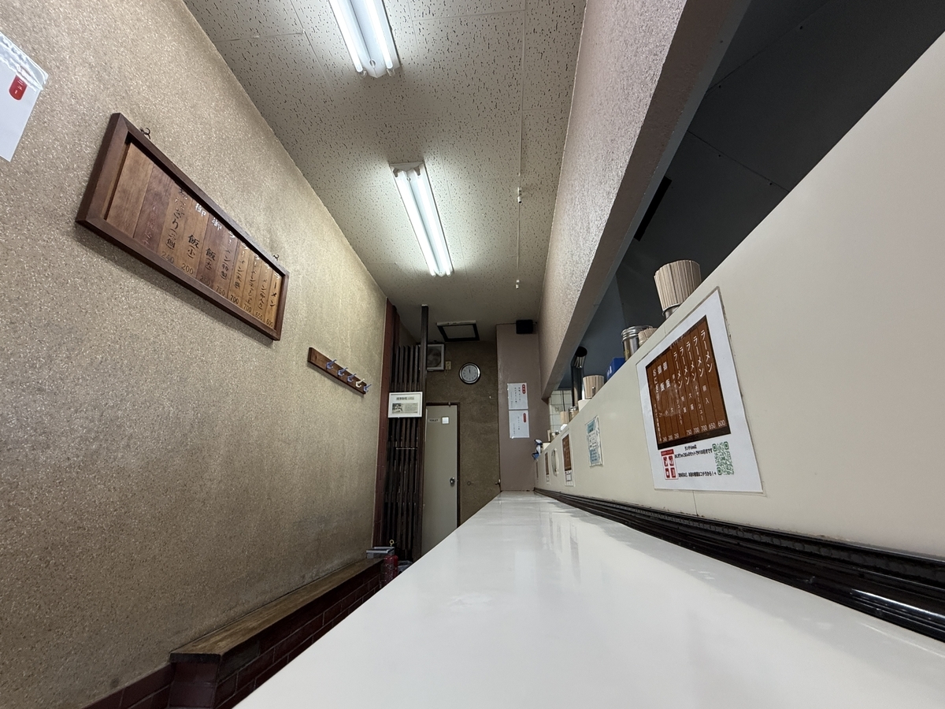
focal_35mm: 14
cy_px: 354
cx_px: 472
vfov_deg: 85.7
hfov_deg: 102.1
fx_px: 382
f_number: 2.2
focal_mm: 2.22
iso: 250
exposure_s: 1/120
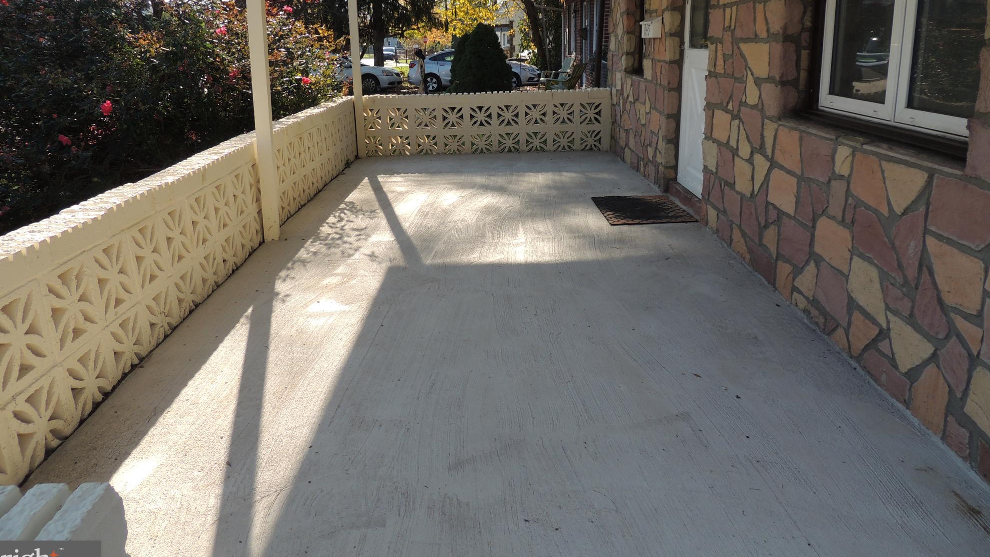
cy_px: 198
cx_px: 488
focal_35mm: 27
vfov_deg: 42.5
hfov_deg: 69.8
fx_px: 709
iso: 100
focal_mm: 4.3
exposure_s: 1/640
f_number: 3
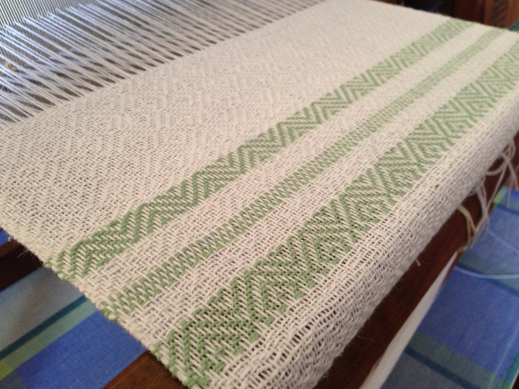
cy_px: 194
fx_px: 510
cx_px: 261
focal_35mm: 34
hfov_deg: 54.0
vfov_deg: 41.8
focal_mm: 4.12
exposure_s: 1/20
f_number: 2.4
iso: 200
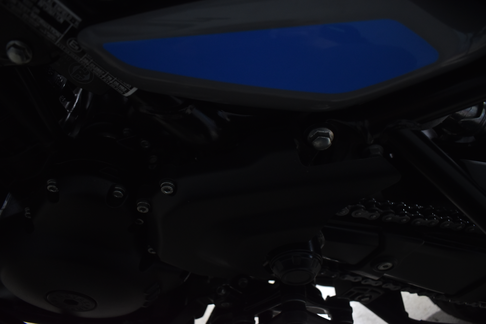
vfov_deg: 47.9
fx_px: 364
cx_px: 243
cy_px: 162
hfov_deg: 67.4
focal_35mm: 27
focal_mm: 18
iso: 800
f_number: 3.5
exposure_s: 1/60
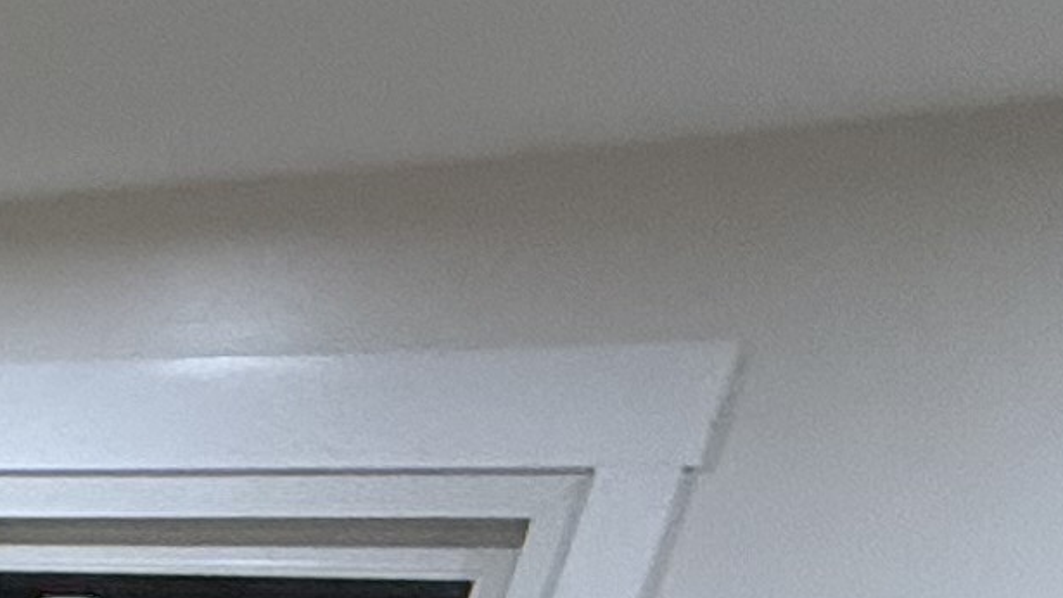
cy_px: 1751
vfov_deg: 9.6
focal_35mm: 100
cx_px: -1594
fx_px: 2819
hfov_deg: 13.8
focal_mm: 2.22
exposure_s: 1/120
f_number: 2.2
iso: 250
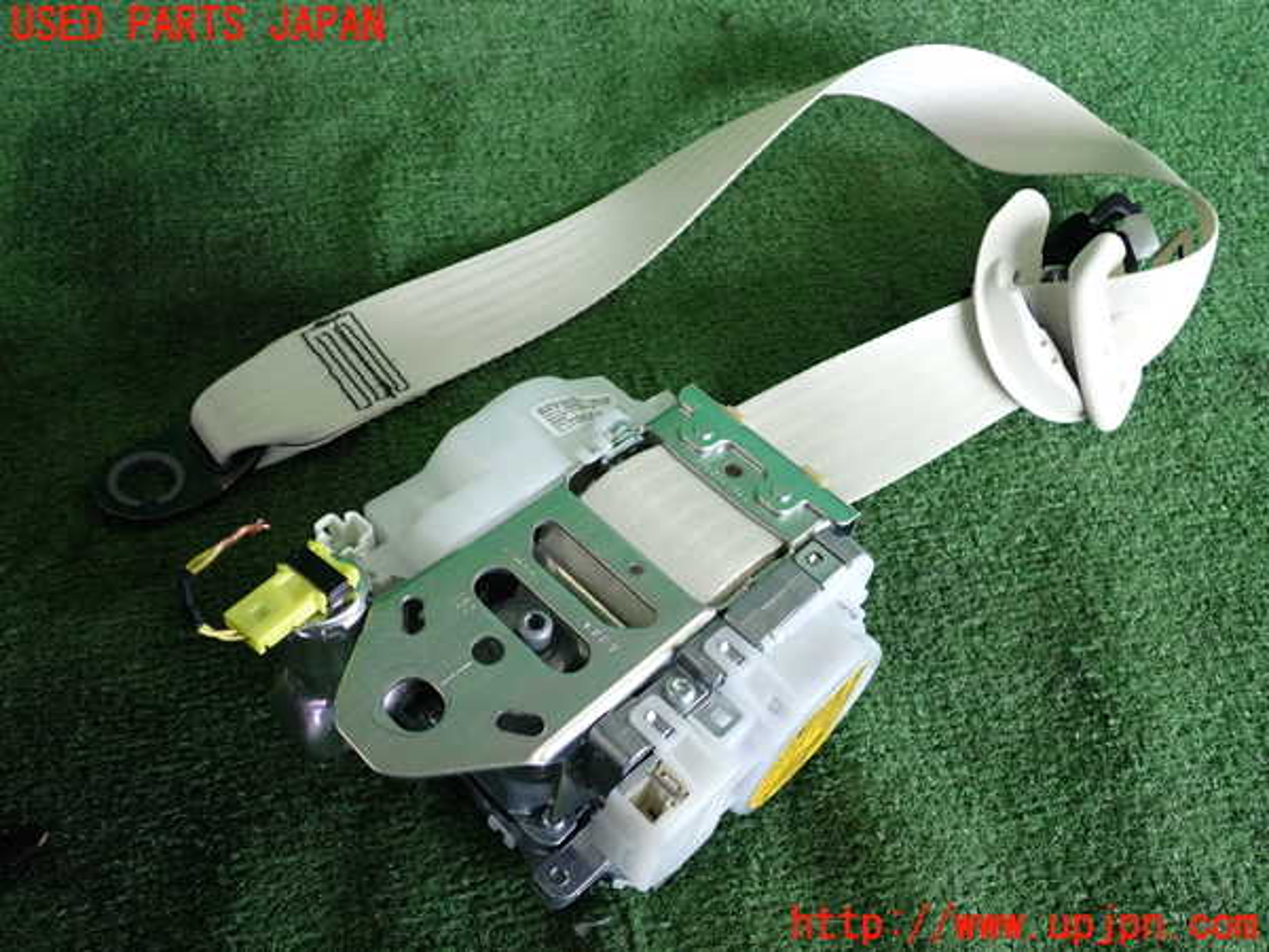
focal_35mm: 30
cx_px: 634
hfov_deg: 60.0
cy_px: 476
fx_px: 1100
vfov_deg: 46.8
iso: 250
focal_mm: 5.4
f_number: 2.3
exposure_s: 1/125
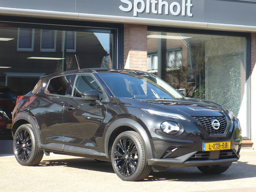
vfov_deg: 14.4
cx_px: 128
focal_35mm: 103
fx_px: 762
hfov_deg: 19.1
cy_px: 96
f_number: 3.2
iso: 100
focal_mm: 11.4
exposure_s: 1/200
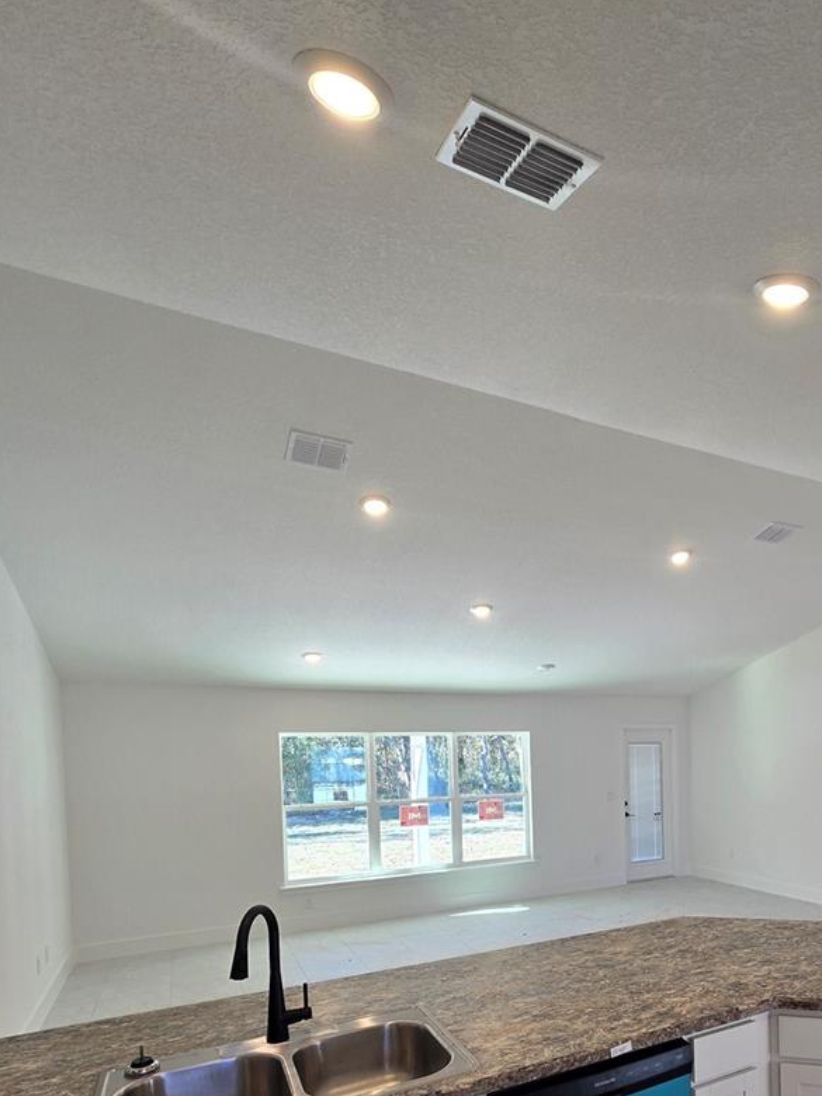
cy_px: 769
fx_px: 633
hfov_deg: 62.0
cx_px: 622
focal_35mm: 20
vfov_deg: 77.9
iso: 50
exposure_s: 1/60
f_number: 2.2
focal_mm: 2.2
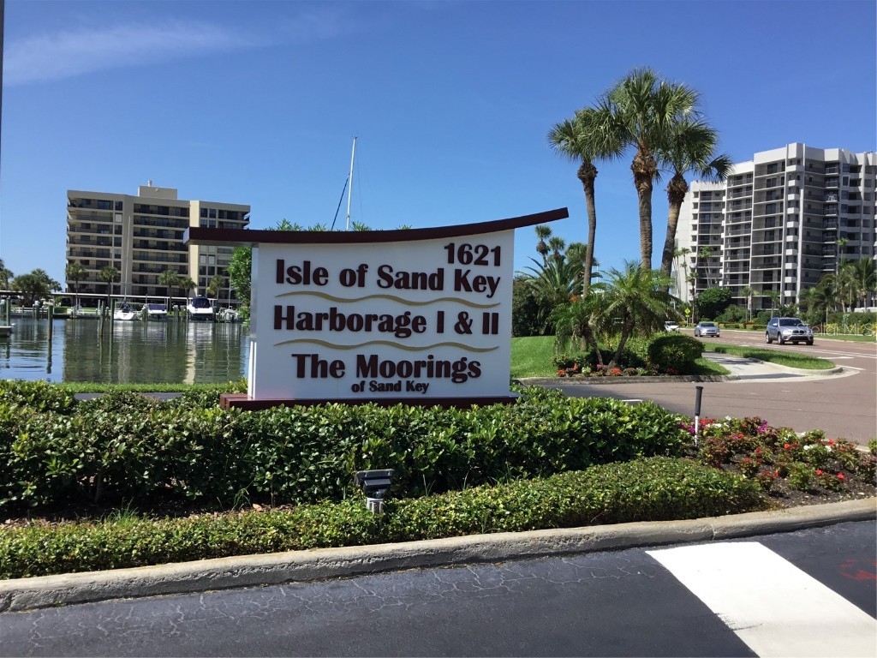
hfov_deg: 58.4
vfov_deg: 45.4
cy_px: 329
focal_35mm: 31
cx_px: 438
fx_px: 785
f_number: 2.4
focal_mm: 3.3
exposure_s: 1/926
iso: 25
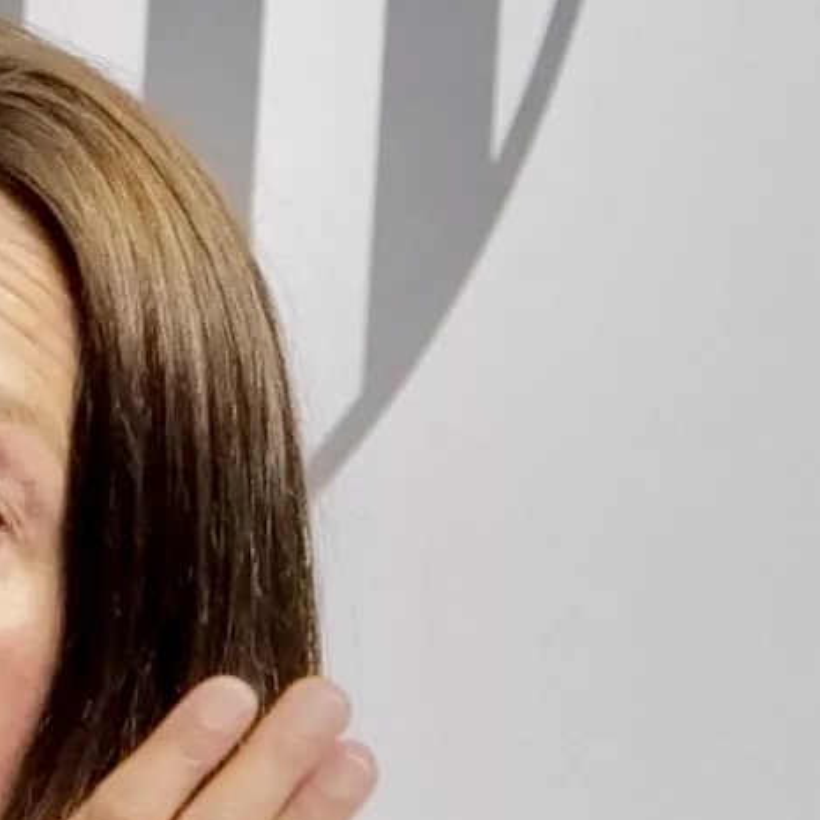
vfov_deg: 2.6
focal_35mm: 661
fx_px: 17715
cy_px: 1418
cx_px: 250
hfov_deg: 2.7
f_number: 3.9
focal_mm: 74
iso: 3200
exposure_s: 1/320
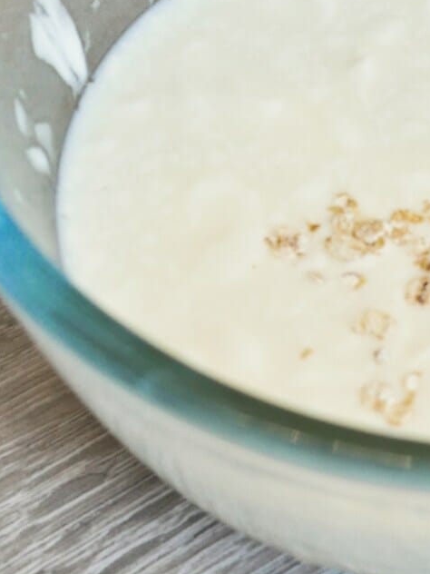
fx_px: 1573
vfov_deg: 19.9
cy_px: -29
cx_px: 422
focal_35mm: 95
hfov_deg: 15.3
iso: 800
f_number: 5.6
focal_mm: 20
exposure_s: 1/80
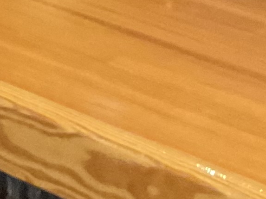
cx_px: 74
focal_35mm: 204
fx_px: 1568
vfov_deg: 6.4
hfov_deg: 9.7
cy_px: -489
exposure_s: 1/25
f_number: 1.8
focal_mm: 3
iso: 400
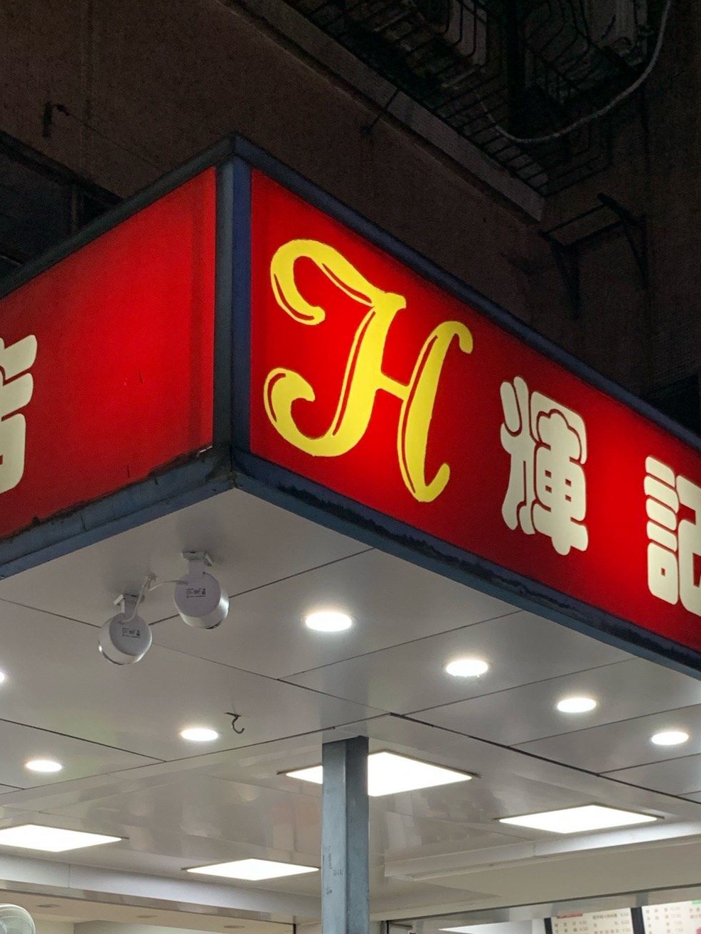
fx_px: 1458
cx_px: 400
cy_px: 896
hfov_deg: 27.0
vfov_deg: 33.1
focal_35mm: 54
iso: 100
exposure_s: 1/50
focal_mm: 4.25
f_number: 1.8
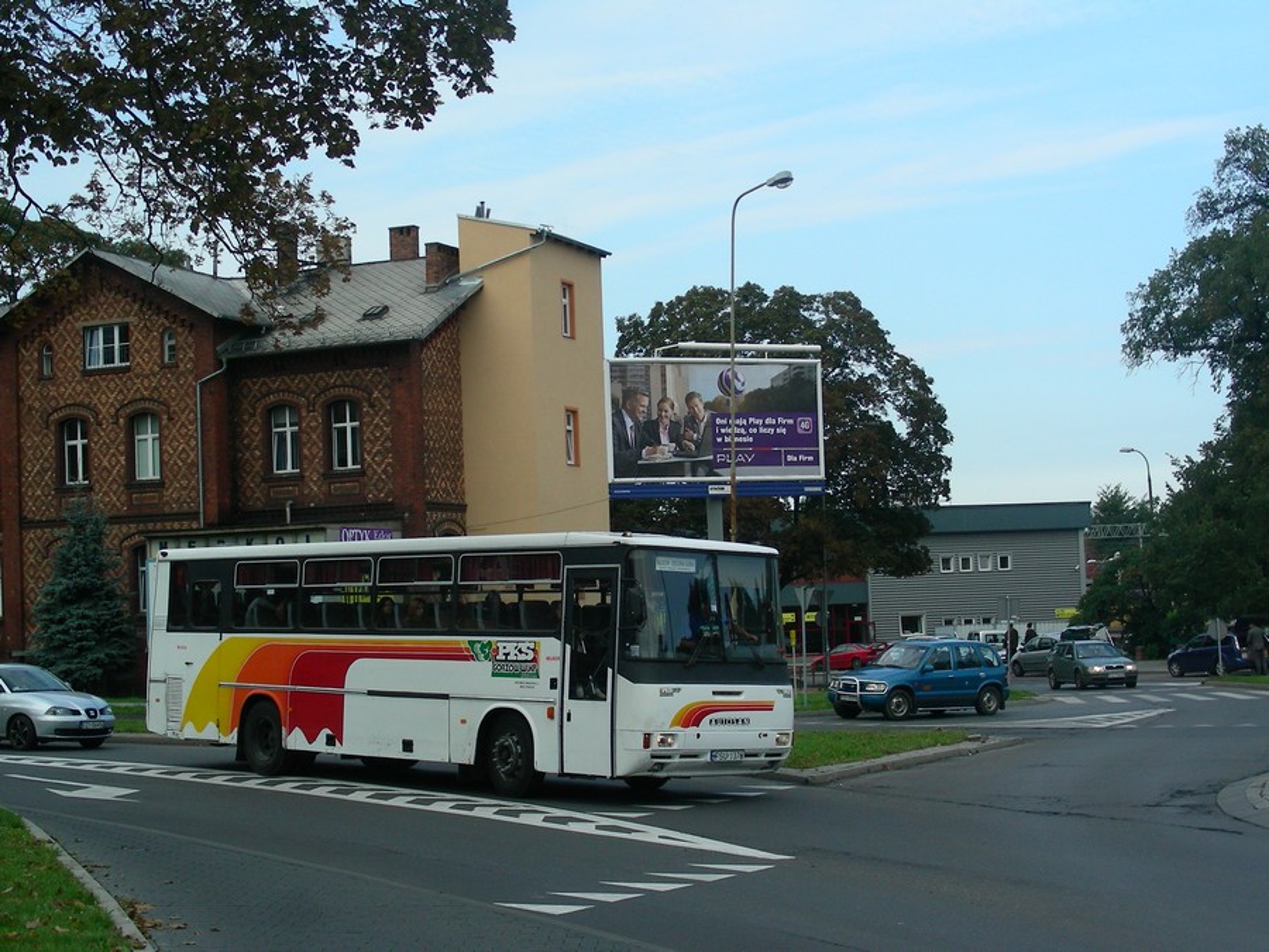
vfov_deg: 25.2
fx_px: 2126
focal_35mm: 58
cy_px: 476
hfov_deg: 33.2
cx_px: 634
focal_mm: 9.7
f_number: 4
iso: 50
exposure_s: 1/400
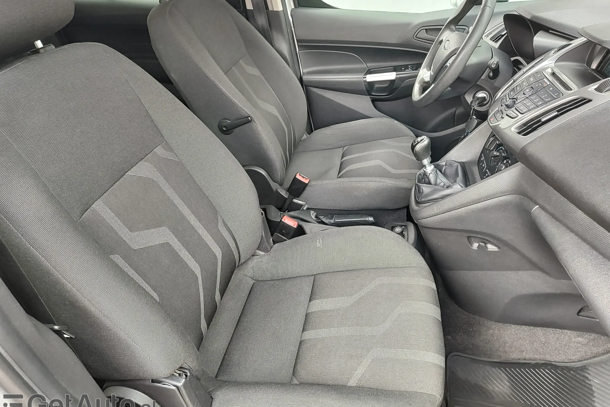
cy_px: 193
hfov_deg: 73.7
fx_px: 407
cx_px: 305
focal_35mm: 24
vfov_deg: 53.1
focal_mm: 5.56
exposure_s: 1/102
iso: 100
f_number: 1.8
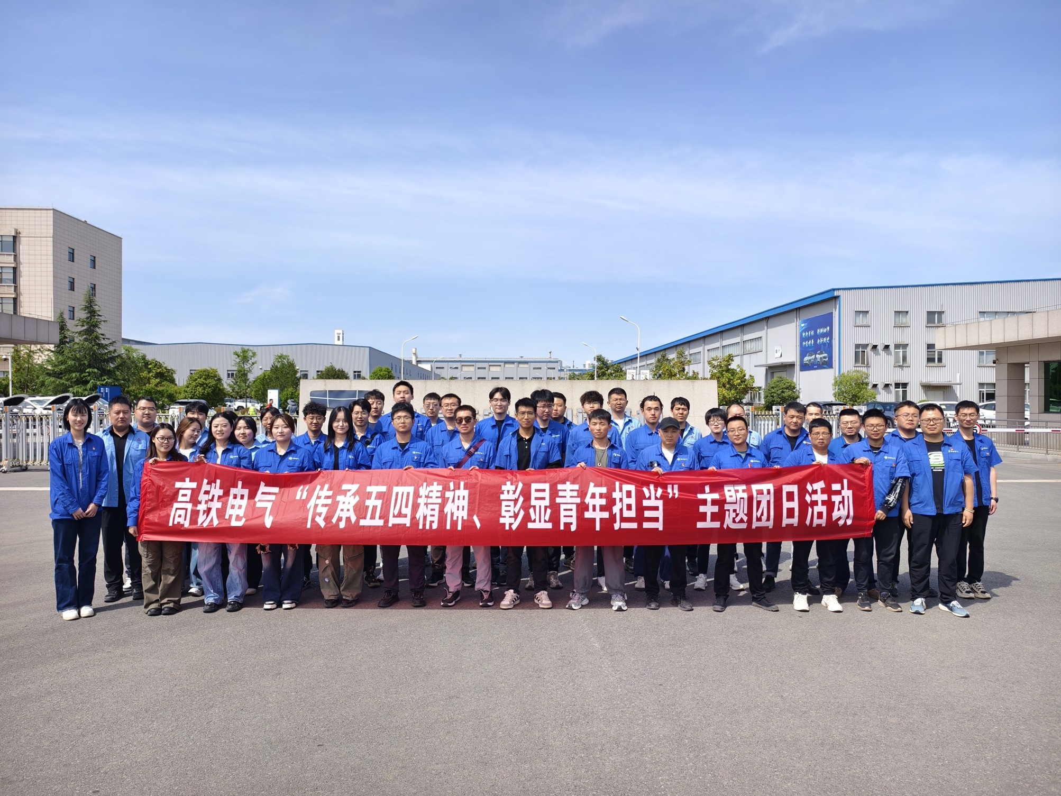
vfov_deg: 58.9
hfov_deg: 73.9
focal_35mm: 23
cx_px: 530
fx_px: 705
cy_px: 398
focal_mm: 5.6
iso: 72
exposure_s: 1/1908
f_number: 1.57
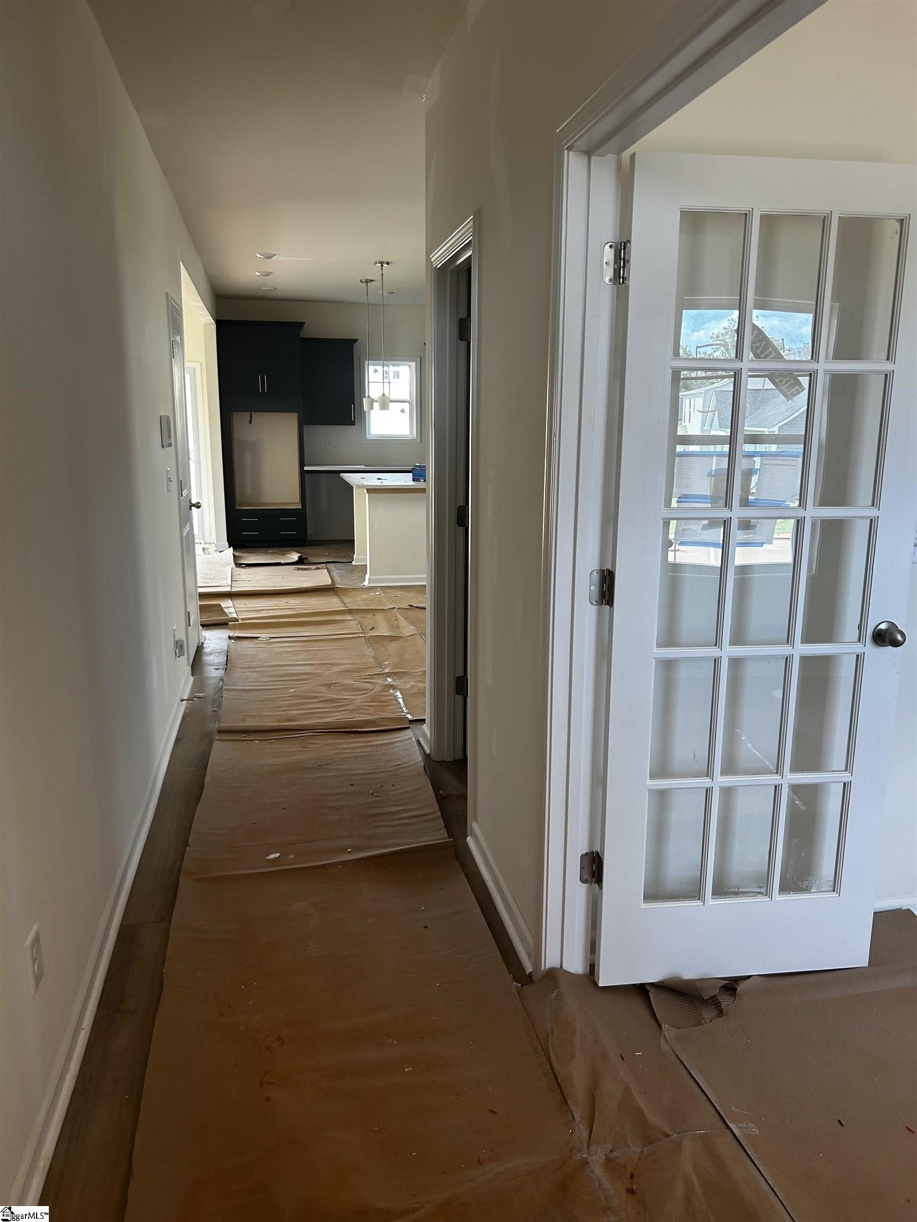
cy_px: 611
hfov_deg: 53.1
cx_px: 458
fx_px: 918
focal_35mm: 26
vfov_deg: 67.3
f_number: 1.5
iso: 100
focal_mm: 5.7
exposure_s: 1/121
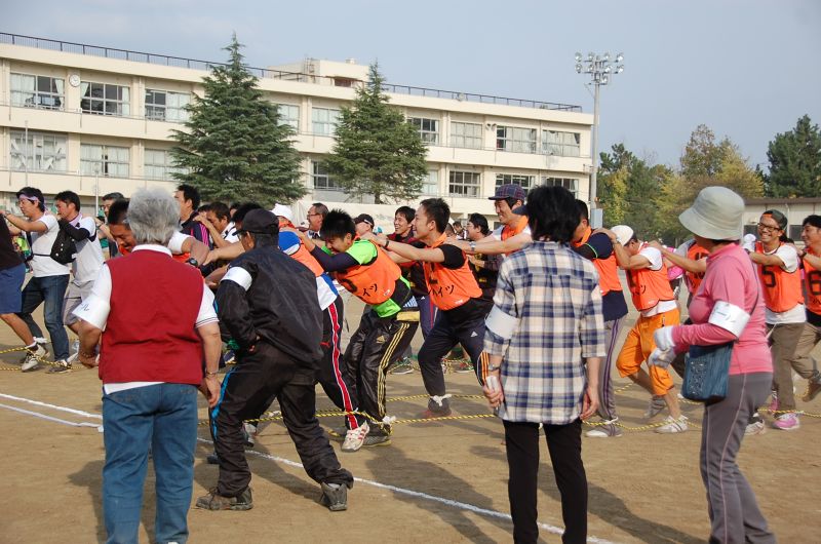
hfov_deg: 33.5
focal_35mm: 60
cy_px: 272
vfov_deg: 22.5
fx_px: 1366
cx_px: 410
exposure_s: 1/1000
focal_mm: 40
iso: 220
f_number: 4.5
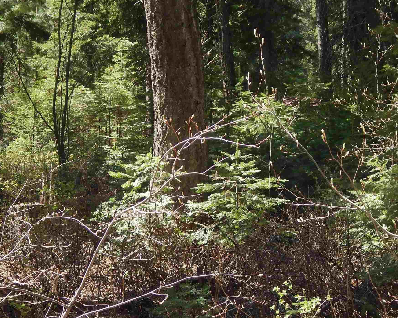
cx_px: 270
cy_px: 246
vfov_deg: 14.6
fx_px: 1237
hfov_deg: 18.2
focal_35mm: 105
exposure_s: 1/200
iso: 125
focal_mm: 10.9
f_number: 4
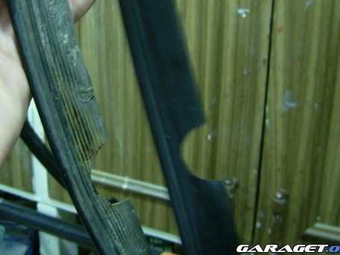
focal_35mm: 49
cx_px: 126
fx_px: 481
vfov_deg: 29.4
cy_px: 77
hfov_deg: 38.6
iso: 50
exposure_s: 1/5
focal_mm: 5.95
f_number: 2.8
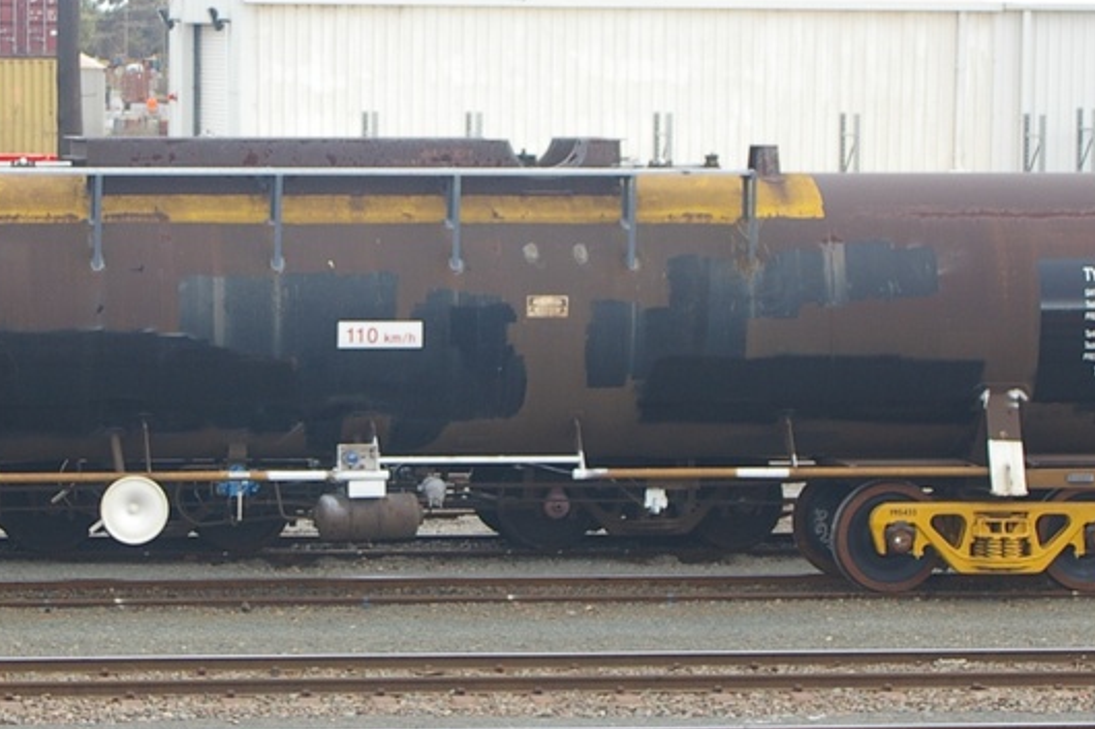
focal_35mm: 181
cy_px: 371
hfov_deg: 11.3
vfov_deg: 7.6
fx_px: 5503
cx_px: 271
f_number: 5.6
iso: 200
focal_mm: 50
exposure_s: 1/90
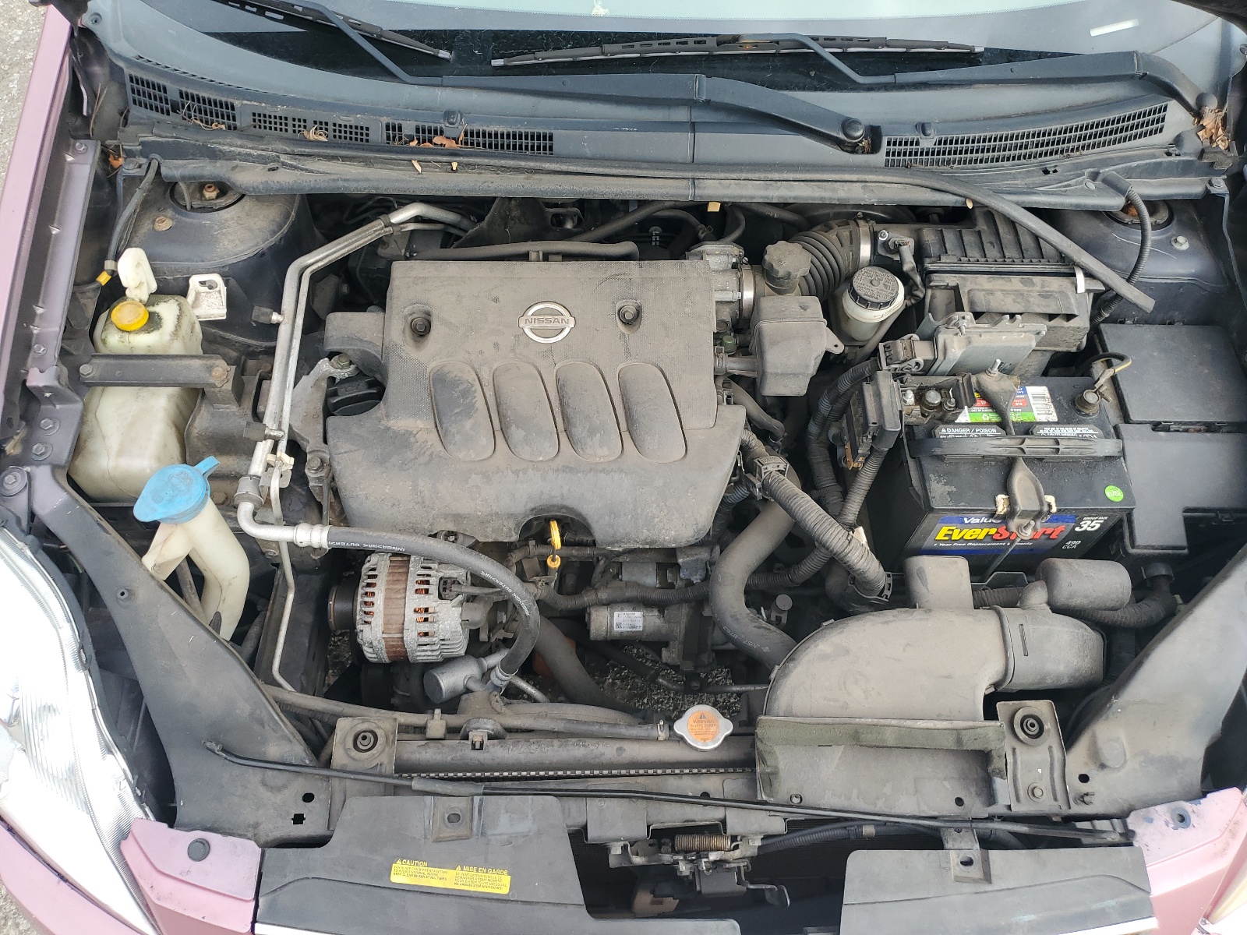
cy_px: 468
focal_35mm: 26
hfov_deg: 67.3
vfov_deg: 53.1
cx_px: 624
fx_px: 937
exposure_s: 1/526
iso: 50
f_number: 1.5
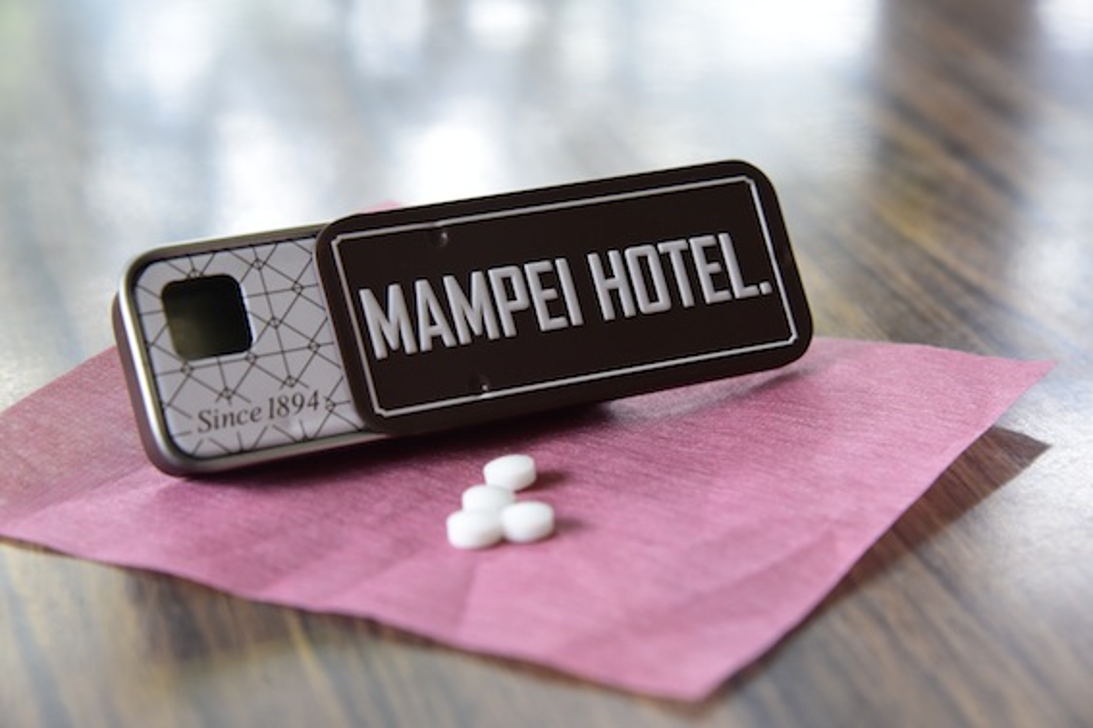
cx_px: 546
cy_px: 364
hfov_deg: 17.1
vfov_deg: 11.4
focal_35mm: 120
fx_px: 3643
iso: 1250
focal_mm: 120
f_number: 8
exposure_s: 1/30
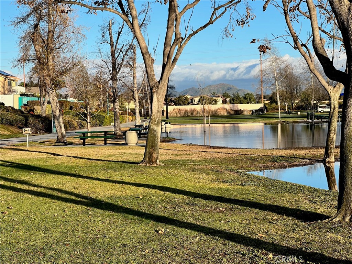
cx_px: 176
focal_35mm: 77
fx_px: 783
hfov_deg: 25.3
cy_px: 132
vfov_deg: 19.1
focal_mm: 9
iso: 32
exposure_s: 1/515
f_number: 2.8
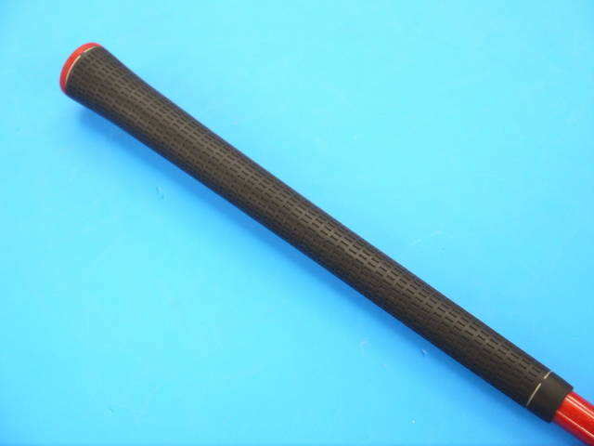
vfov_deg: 21.6
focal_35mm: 68
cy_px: 223
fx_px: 1167
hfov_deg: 28.6
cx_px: 297
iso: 640
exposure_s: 1/80
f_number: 5.2
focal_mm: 34
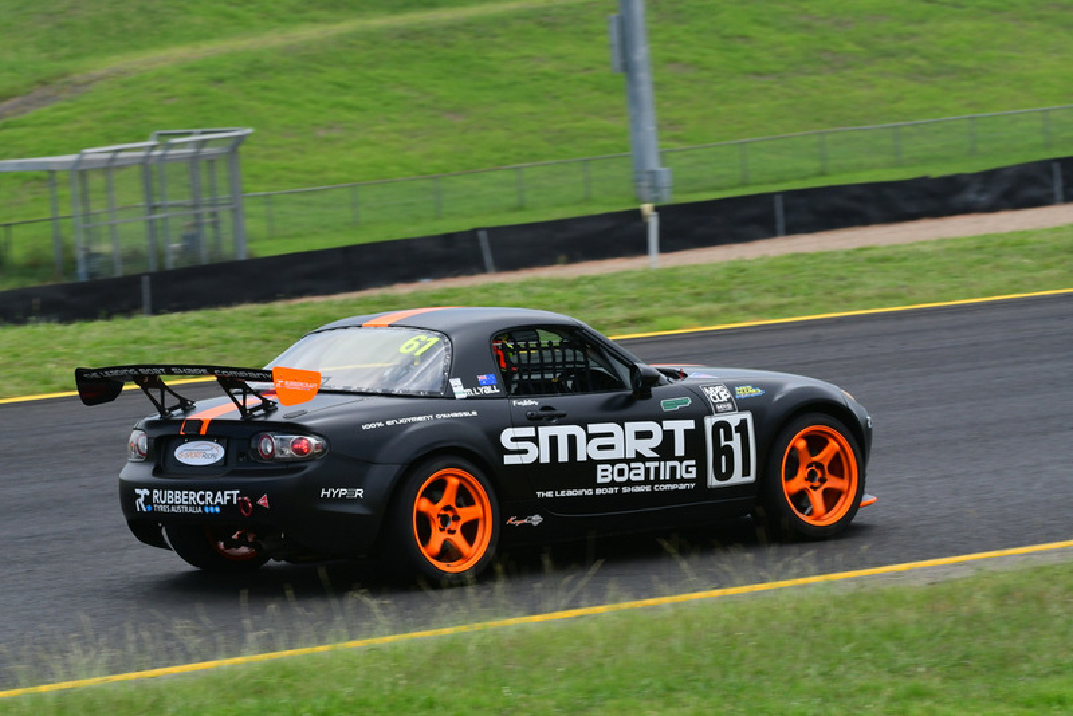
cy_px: 358
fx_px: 8944
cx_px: 536
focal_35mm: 300
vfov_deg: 4.6
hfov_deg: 6.9
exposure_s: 1/640
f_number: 11
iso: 640
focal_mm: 200
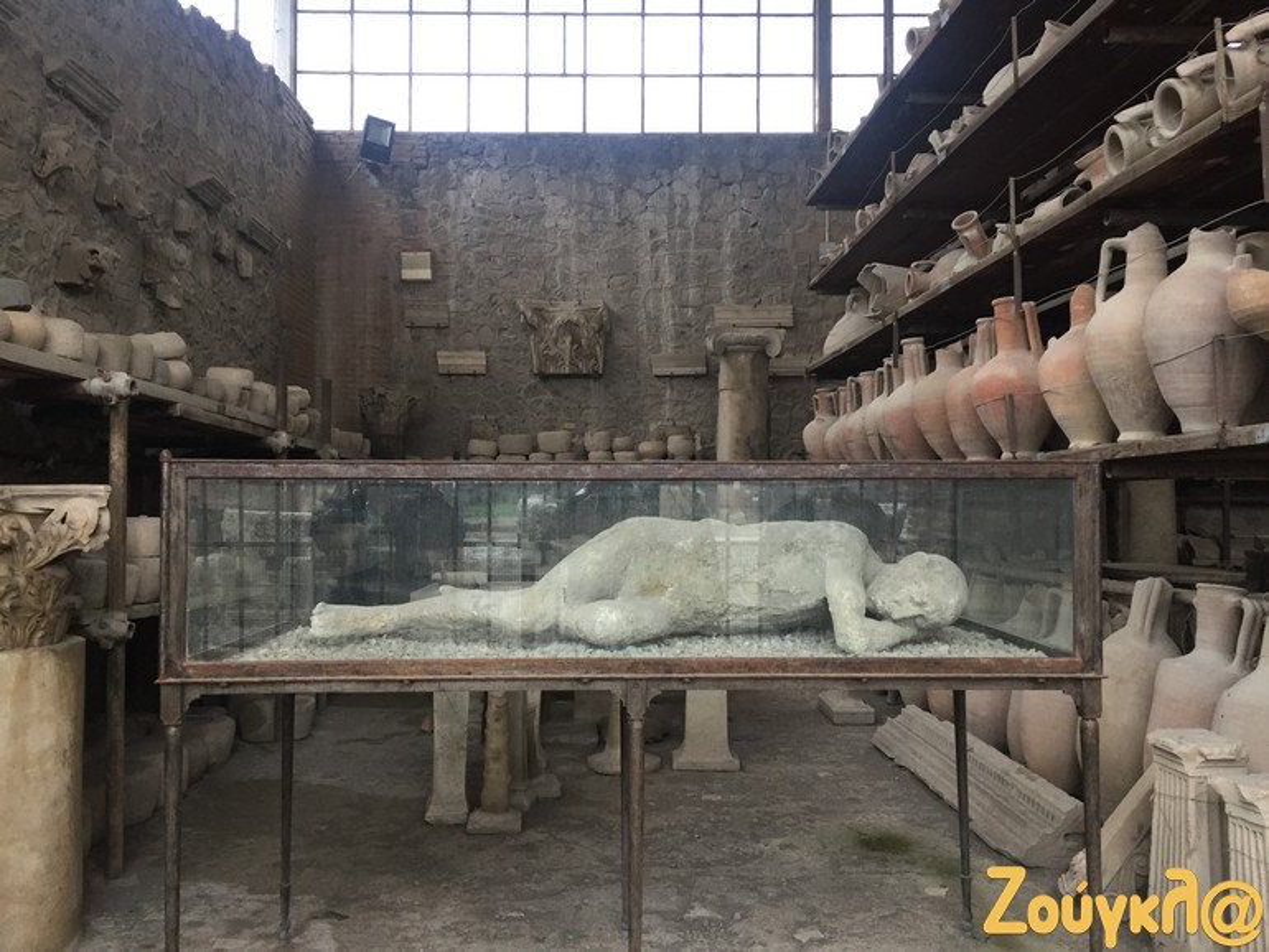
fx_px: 1063
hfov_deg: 61.6
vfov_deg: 48.3
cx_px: 634
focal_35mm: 29
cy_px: 476
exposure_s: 1/33
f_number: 2.2
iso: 160
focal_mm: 4.15
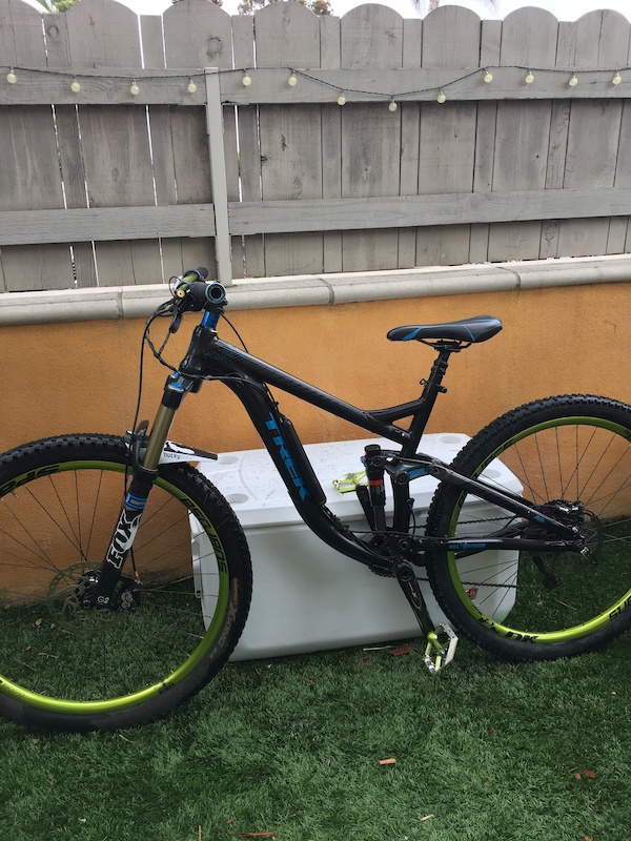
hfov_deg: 48.2
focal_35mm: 29
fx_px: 705
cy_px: 420
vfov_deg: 61.7
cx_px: 316
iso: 32
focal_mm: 4.15
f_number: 2.2
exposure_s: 1/120
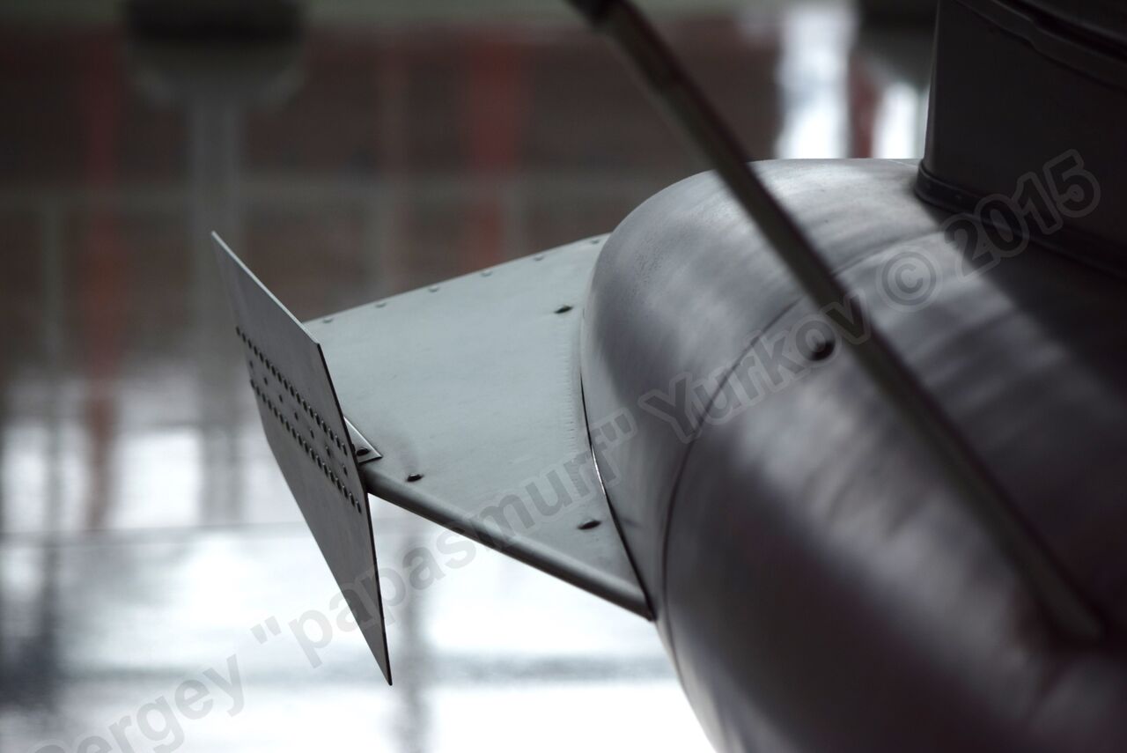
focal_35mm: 225
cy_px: 376
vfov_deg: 6.1
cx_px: 564
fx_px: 7047
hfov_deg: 9.1
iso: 220
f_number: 4.8
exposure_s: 1/125
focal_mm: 150
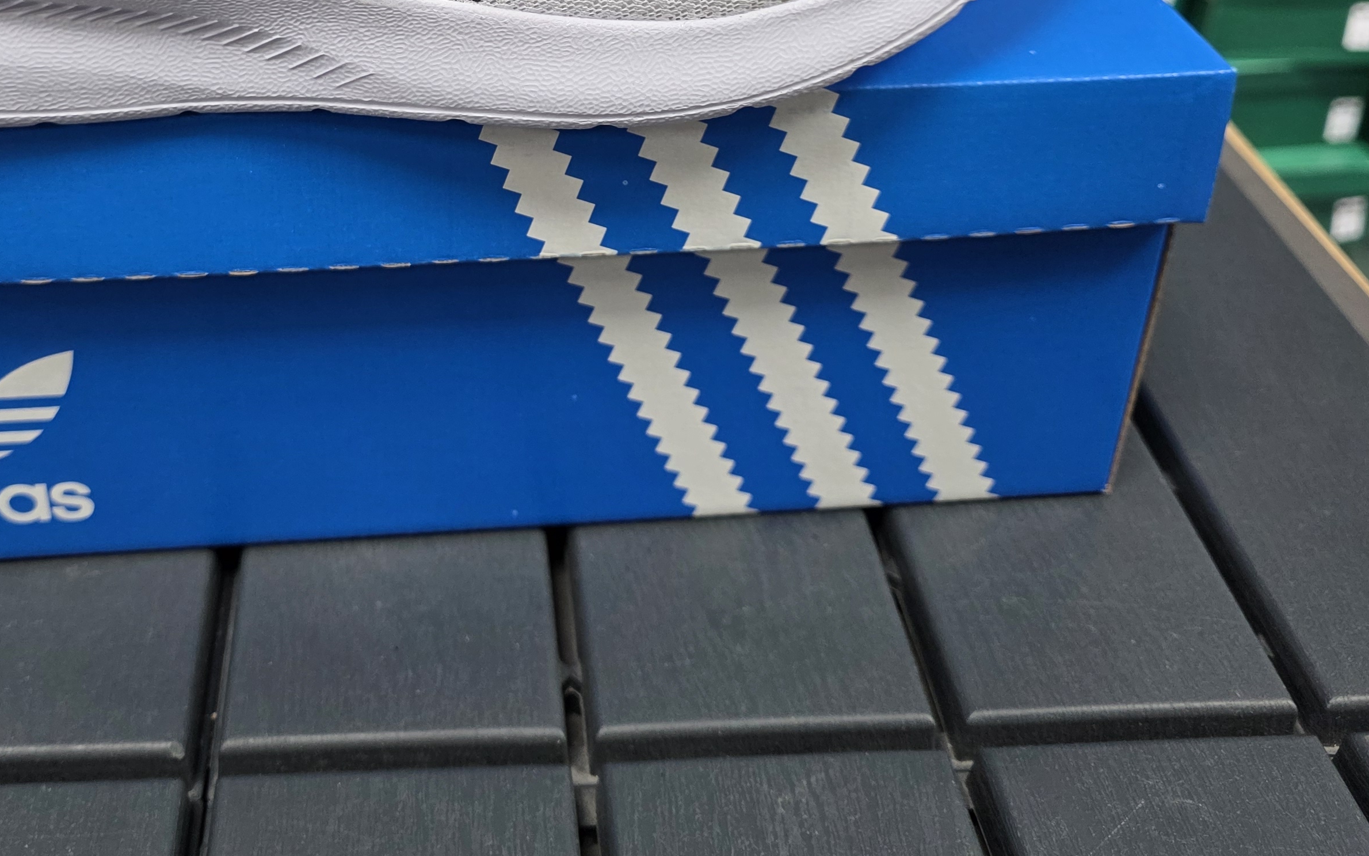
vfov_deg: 29.5
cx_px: 491
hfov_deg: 47.7
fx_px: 1530
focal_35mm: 41
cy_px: 32
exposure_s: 1/100
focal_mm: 6.3
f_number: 1.7
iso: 160
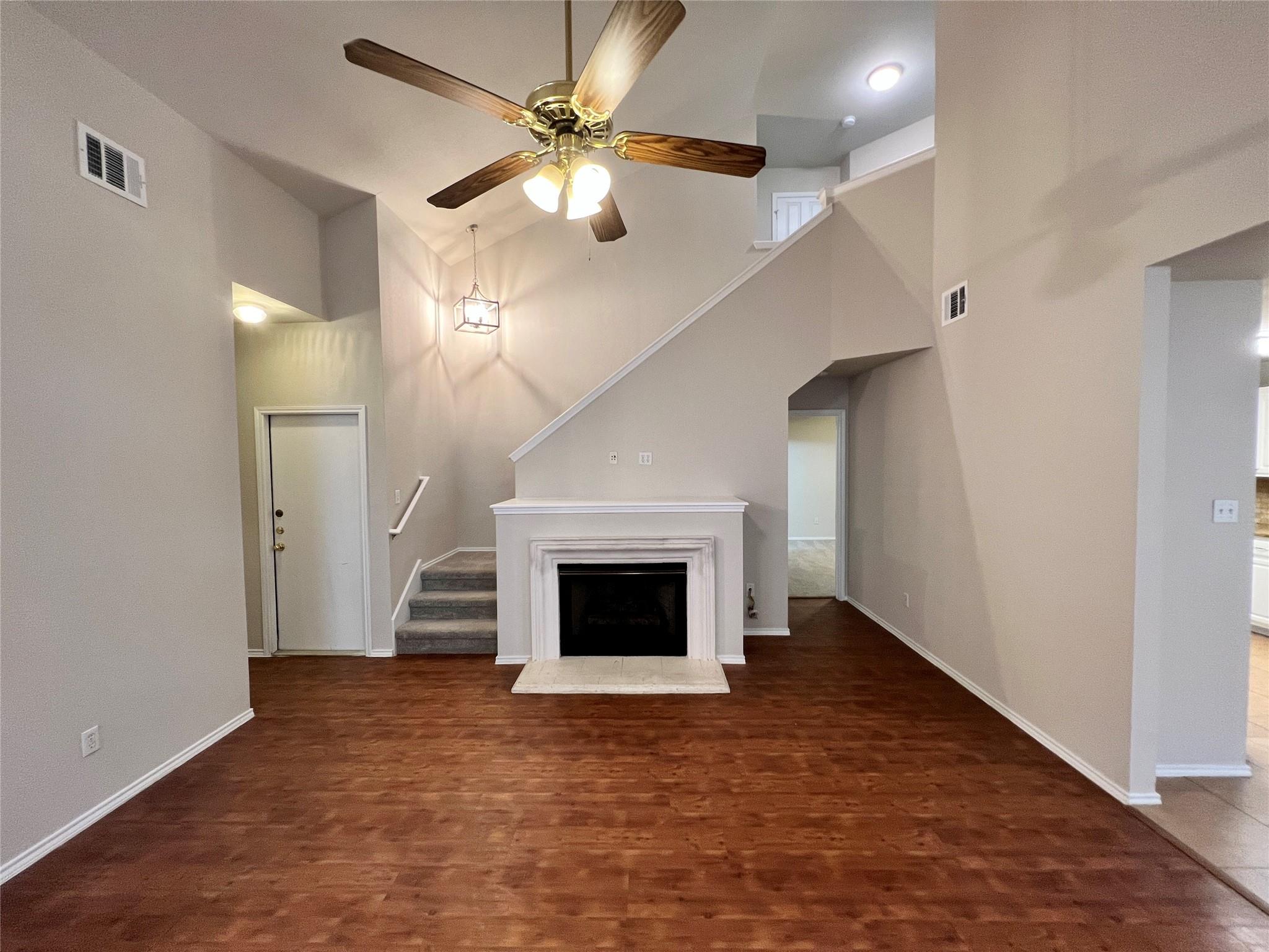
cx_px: 634
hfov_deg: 106.2
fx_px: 477
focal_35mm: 13
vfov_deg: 89.9
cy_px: 476
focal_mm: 1.57
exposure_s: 1/60
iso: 160
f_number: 1.8
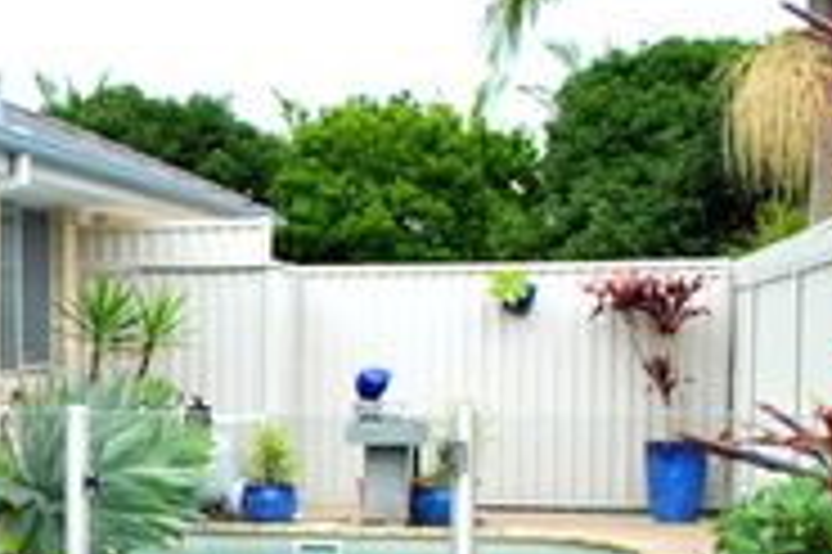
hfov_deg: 22.5
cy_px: 462
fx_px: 1940
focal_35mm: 84
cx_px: -130
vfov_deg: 16.1
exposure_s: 1/200
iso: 100
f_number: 8
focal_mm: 22
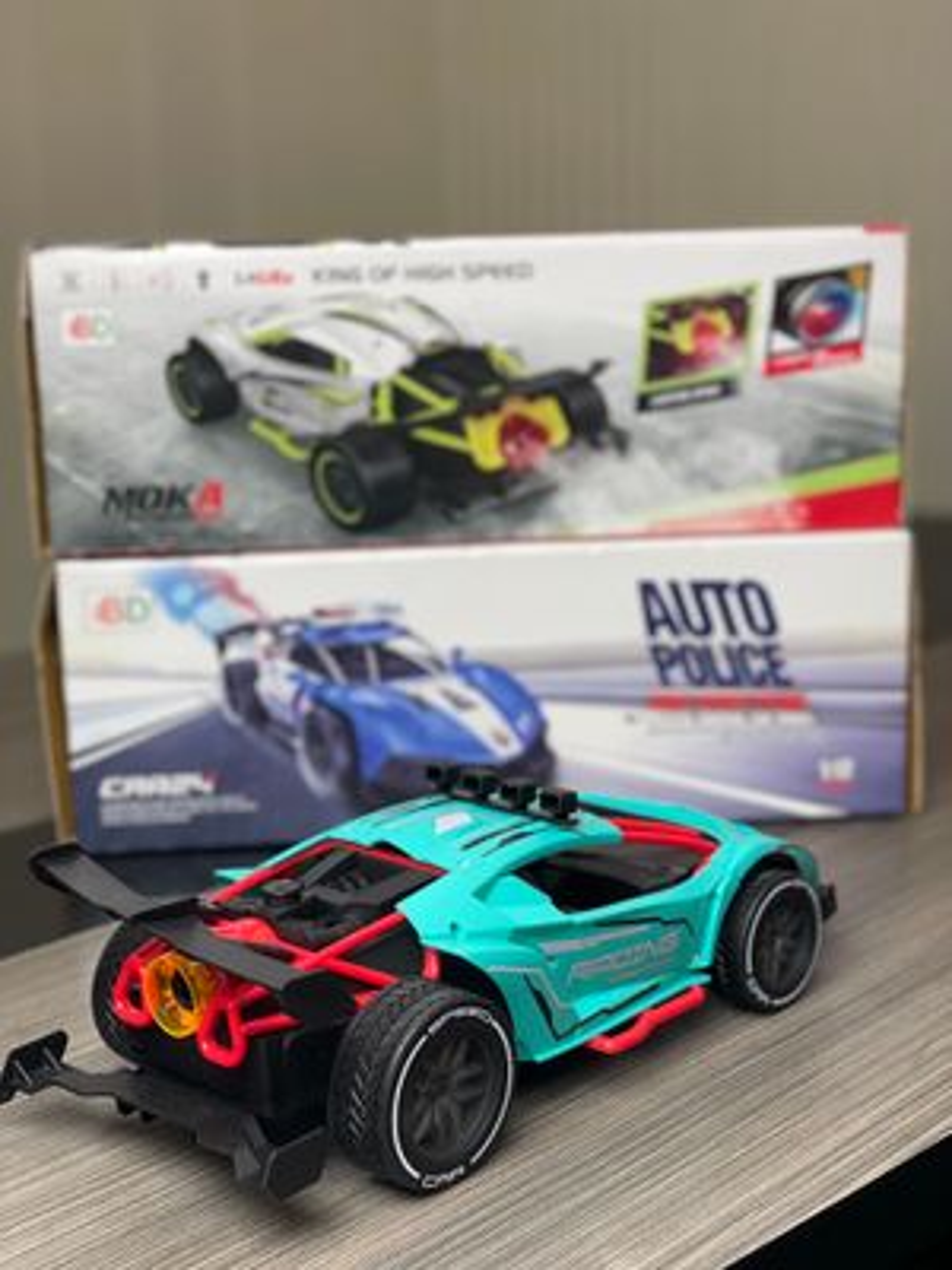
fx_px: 1907
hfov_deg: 28.0
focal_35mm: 52
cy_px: 635
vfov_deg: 36.8
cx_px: 476
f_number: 2
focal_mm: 6
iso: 125
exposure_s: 1/100
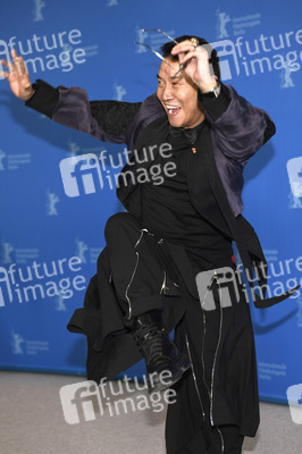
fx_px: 882
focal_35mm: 70
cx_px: 151
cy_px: 227
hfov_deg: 19.4
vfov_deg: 28.9
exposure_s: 1/400
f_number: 3.5
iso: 800
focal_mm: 70
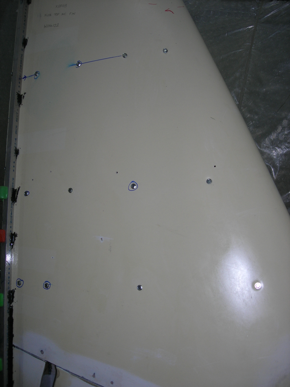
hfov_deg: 37.7
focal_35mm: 38
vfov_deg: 49.0
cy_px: 194
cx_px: 145
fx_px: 424
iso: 64
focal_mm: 7.8
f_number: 2.8
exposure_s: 1/60.1
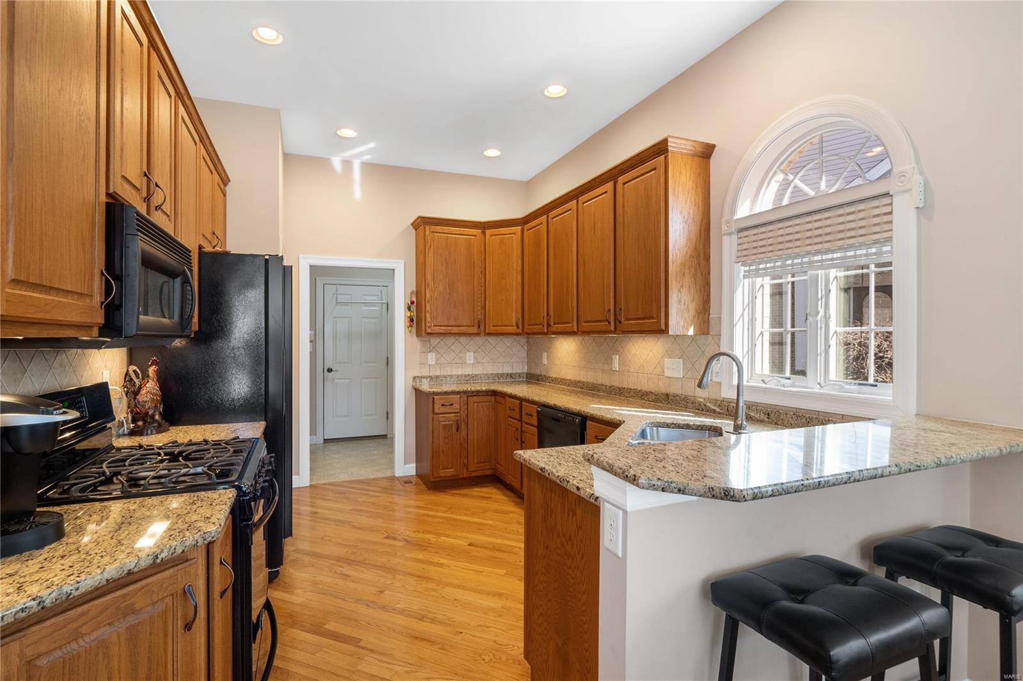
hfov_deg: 96.7
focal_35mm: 16
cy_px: 340
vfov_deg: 73.7
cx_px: 512
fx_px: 455
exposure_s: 1/10
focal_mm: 8
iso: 400
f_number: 8
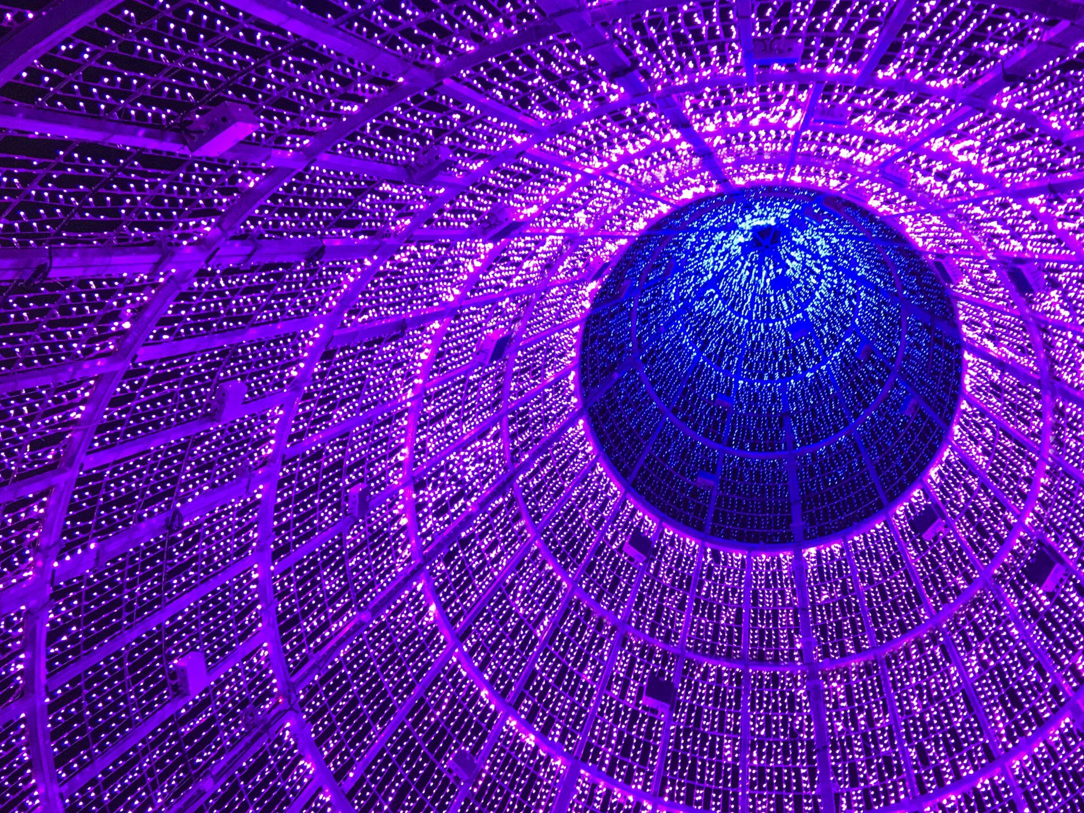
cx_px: 554
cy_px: 453
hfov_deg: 46.8
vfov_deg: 35.9
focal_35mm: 40
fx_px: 1253
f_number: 2.2
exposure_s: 1/25
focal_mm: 4.15
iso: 200
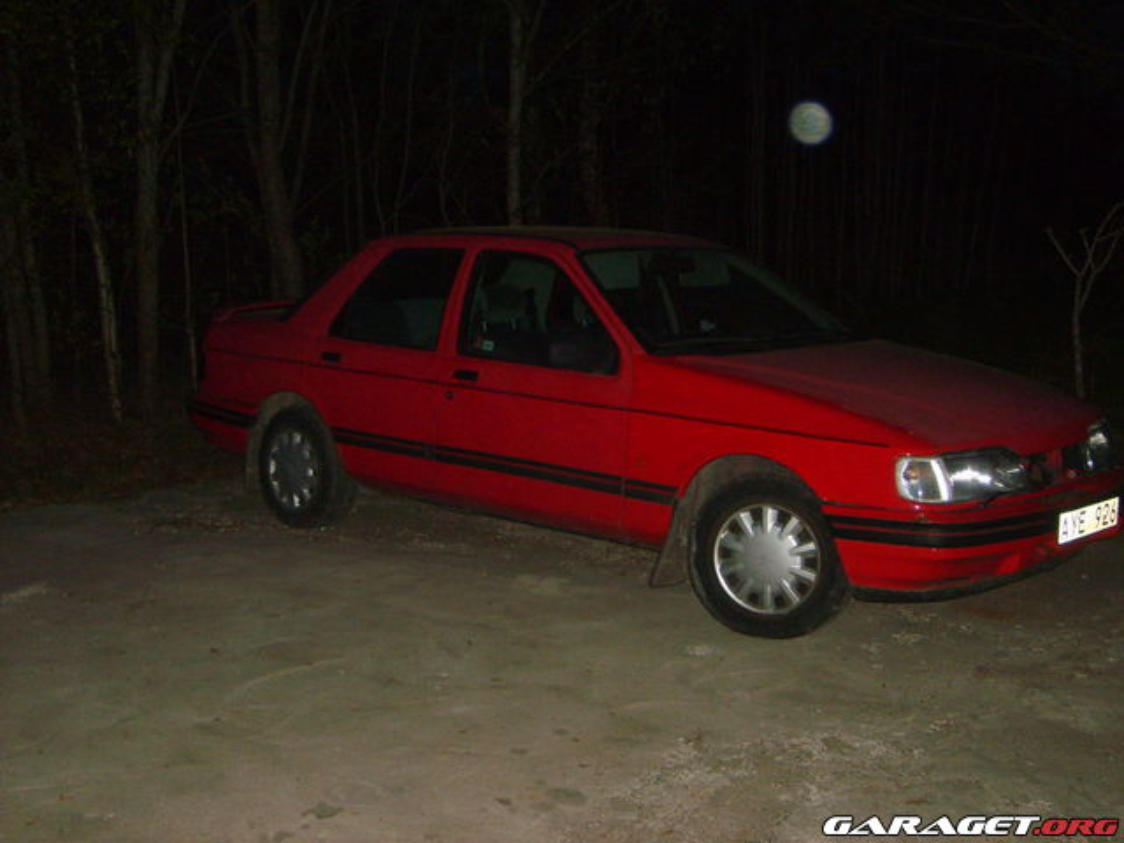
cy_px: 422
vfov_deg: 33.6
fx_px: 1396
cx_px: 562
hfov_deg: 43.9
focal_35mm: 43
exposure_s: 1/45
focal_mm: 7.2
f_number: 3
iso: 277
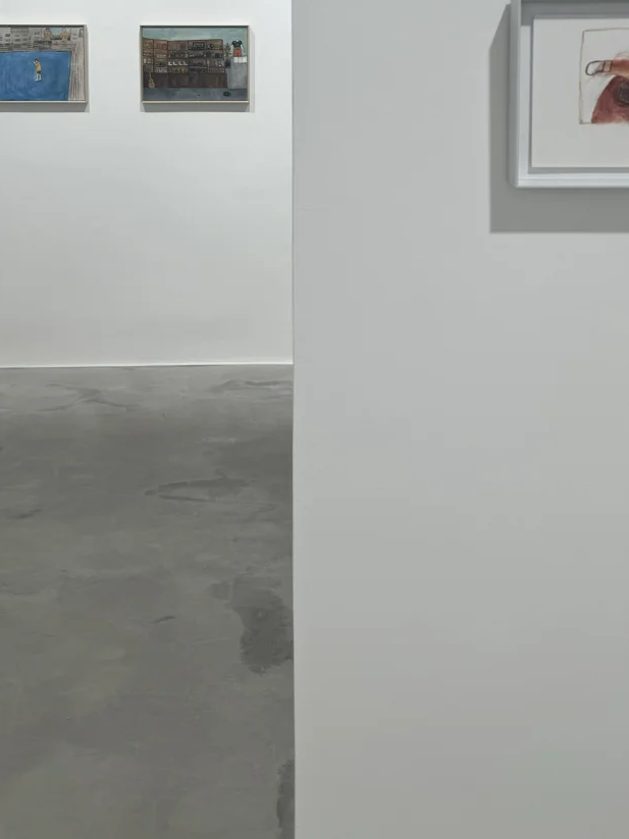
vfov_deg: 41.7
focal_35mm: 42
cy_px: 106
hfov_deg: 34.3
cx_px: 309
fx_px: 1018
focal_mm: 6.76
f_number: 1.78
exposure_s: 1/232
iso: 64
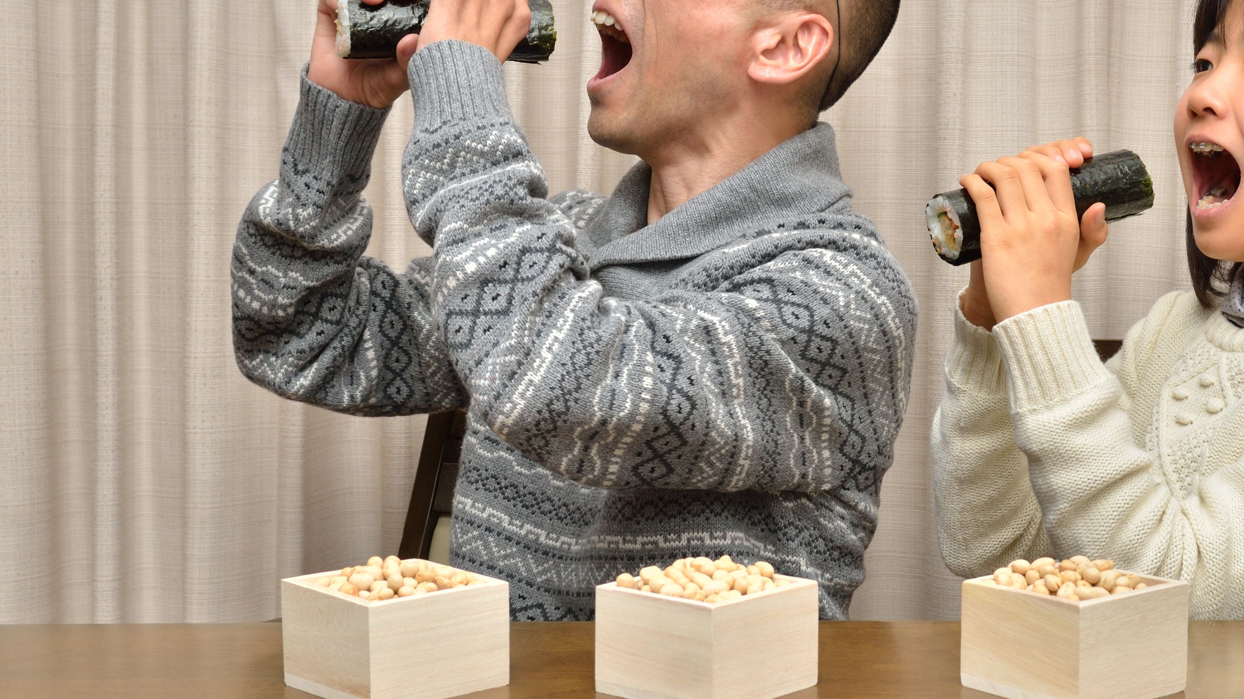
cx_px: 862
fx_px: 1841
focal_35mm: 56
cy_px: 338
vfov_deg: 21.5
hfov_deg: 36.8
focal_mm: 23
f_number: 5.6
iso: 200
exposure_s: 1/320
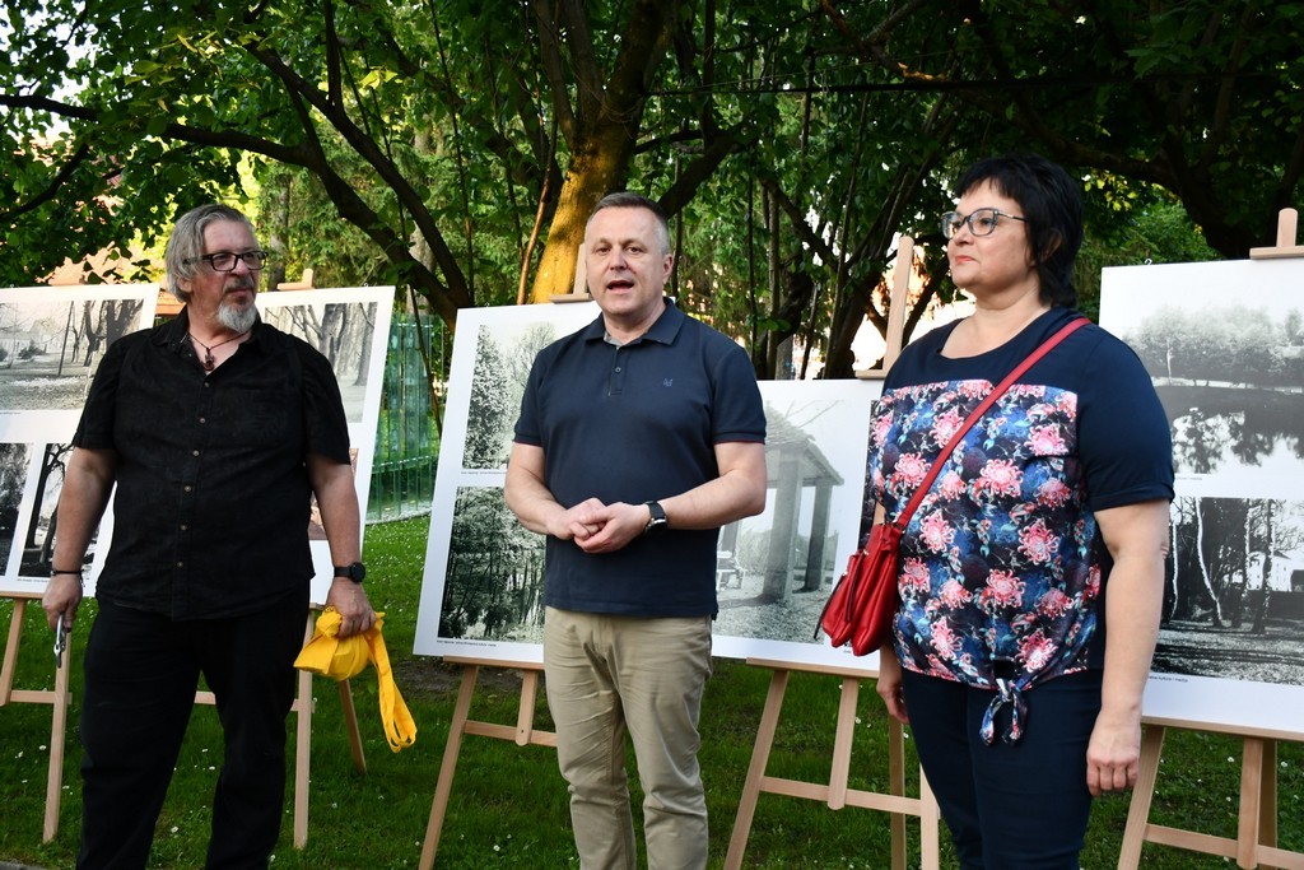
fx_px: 1304
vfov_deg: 36.9
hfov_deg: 53.1
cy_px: 435
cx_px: 652
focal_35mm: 36
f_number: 3.8
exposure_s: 1/250
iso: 640
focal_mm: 24
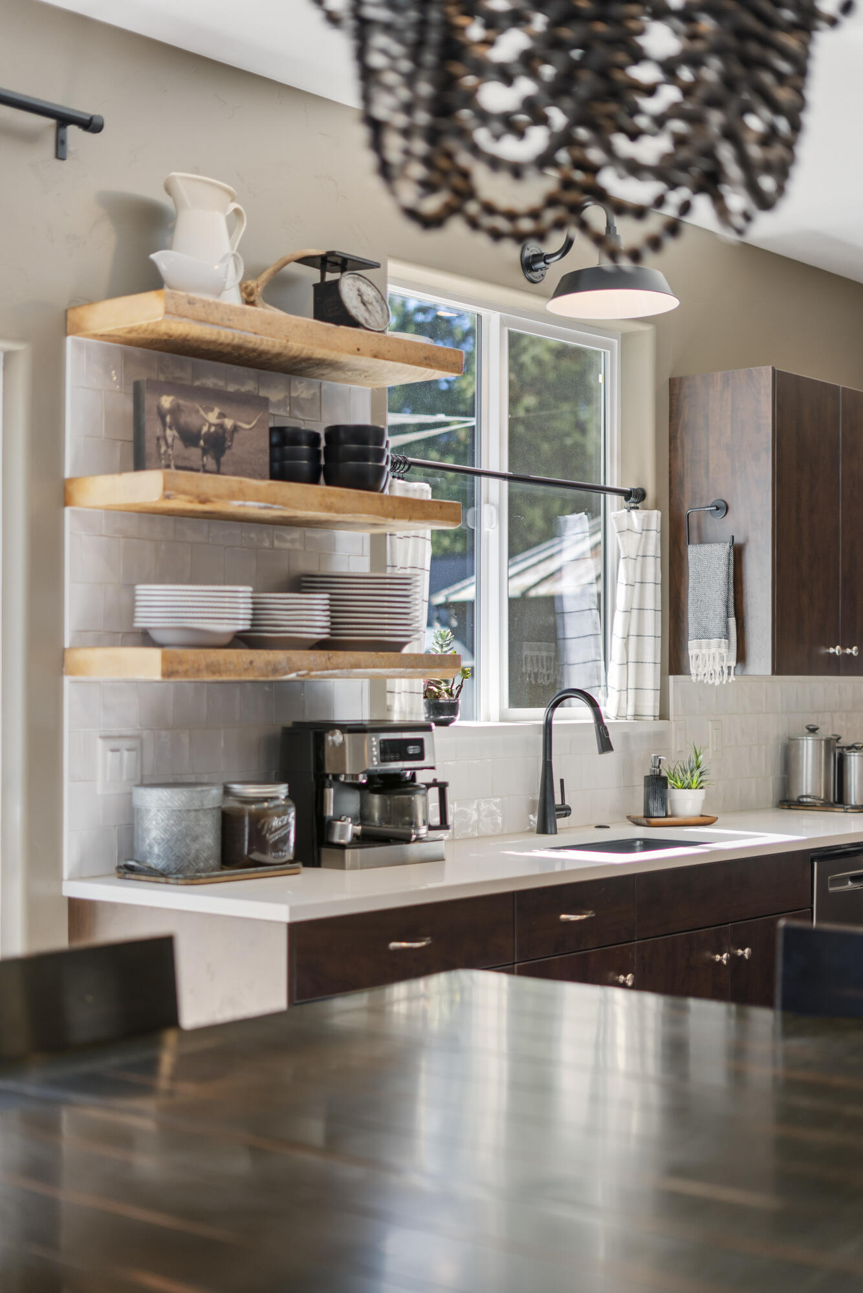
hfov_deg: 27.0
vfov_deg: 39.6
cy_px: 646
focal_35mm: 50
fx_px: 1797
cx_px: 432
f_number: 1.8
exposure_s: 1/320
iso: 250
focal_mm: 50
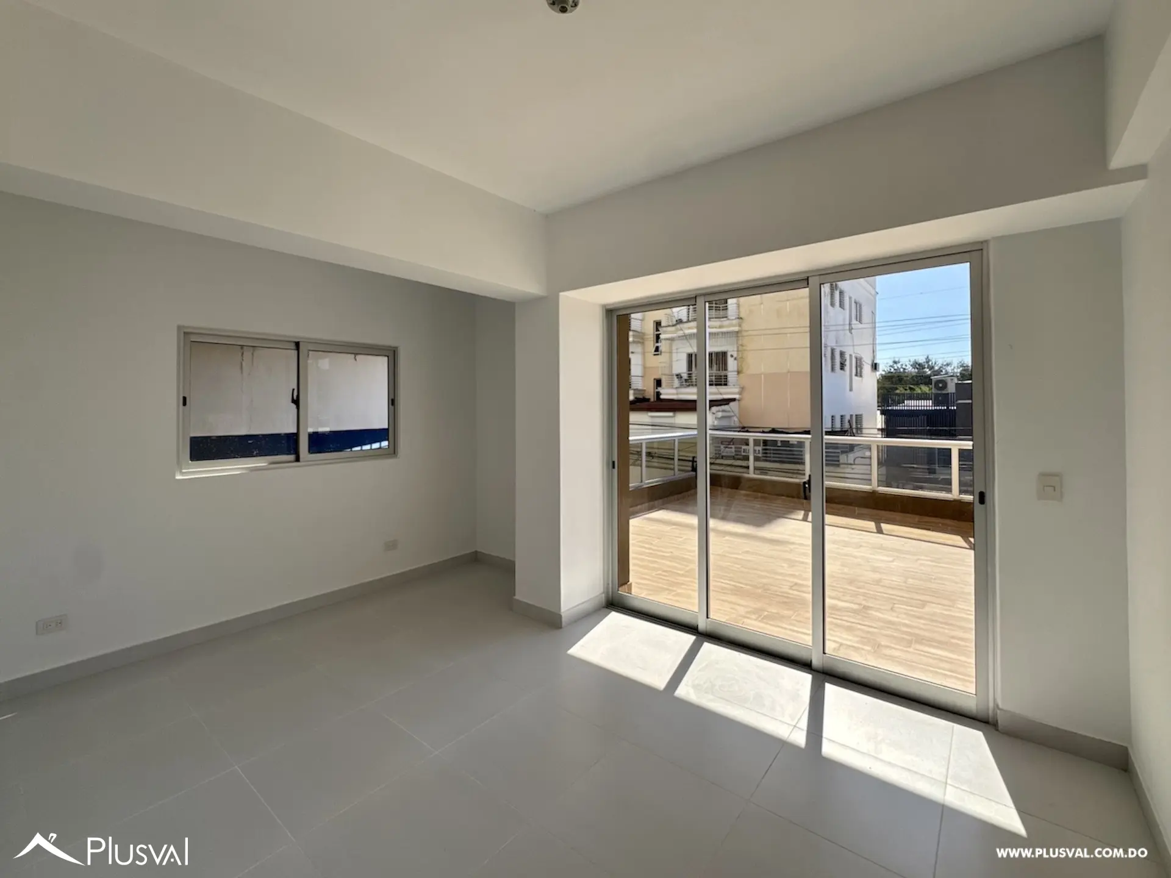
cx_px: 586
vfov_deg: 85.7
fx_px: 474
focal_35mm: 14
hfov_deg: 102.1
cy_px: 439
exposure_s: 1/727
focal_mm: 2.22
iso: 40
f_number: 2.2
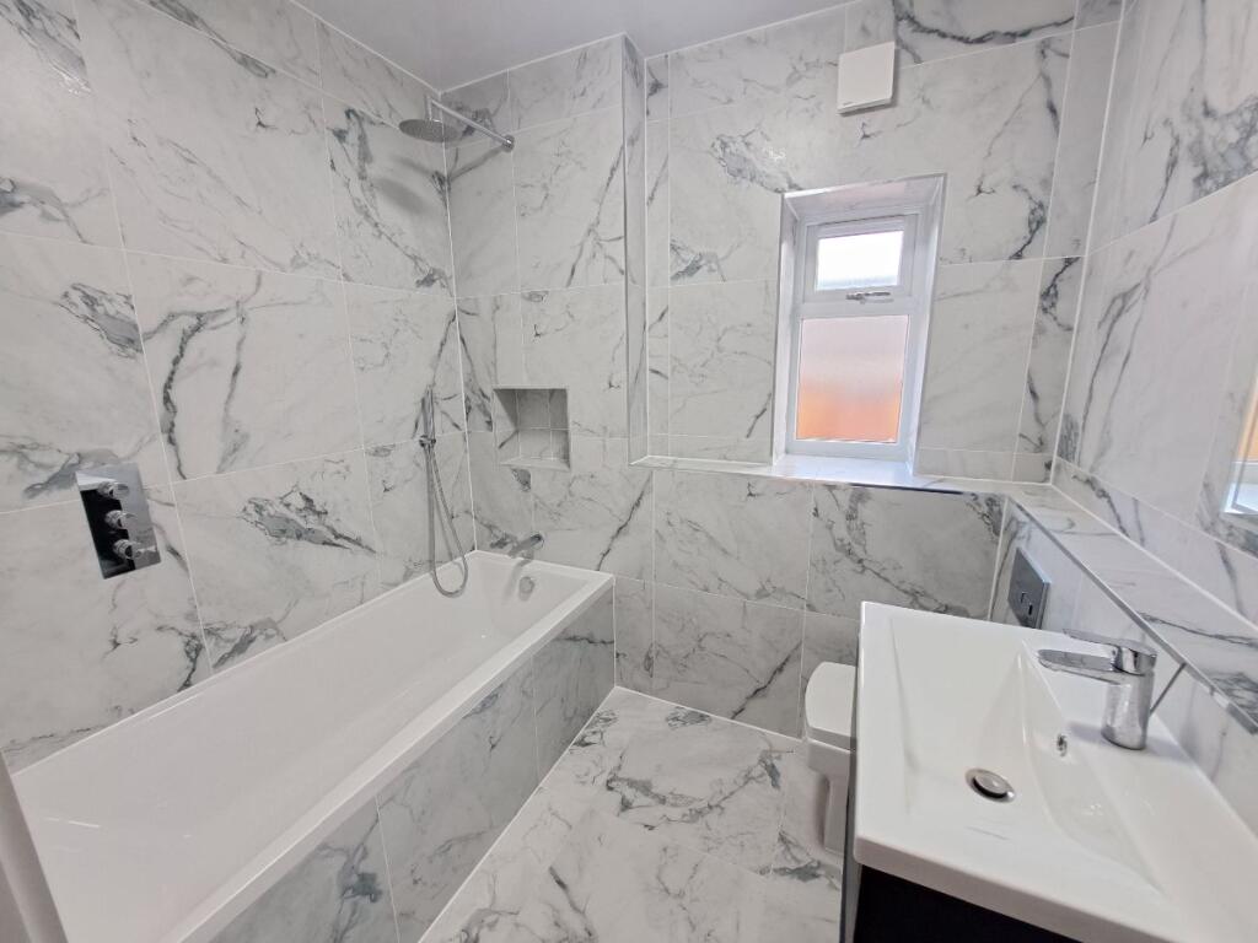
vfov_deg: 89.9
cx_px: 629
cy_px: 472
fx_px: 472
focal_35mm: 13
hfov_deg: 106.2
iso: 200
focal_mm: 1.74
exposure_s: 1/50
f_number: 2.2
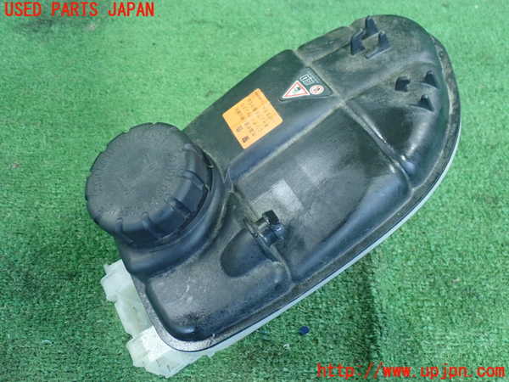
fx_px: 632
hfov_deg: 43.9
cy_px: 191
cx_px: 254
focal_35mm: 43
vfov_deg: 33.6
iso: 800
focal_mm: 7.86
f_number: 2.9
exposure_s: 1/20
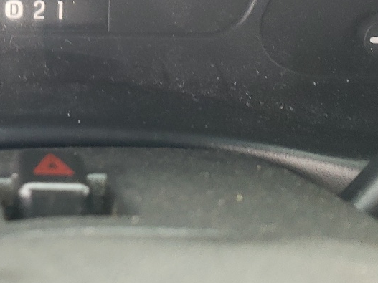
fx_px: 862
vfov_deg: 17.4
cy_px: -98
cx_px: -14
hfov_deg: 23.5
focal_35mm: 79
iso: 97
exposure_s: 1/60.2
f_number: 1.5
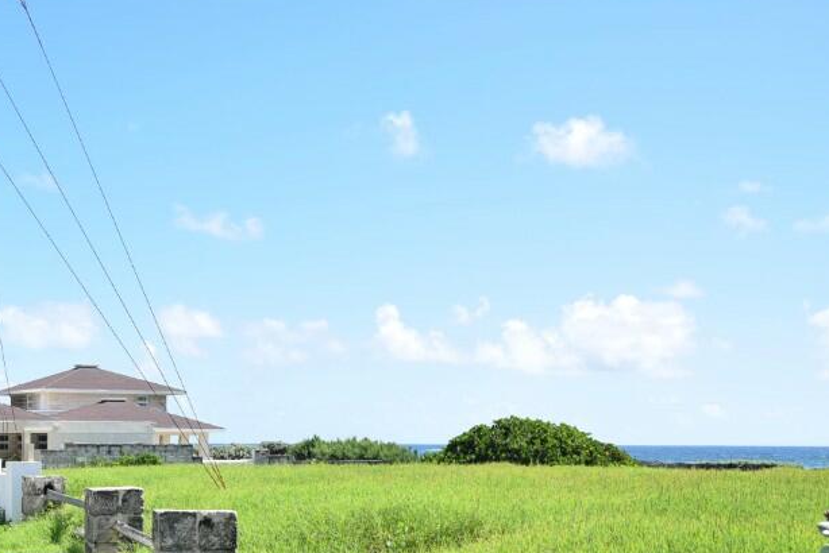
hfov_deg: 35.2
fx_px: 1267
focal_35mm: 55
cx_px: 177
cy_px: 442
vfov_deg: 24.3
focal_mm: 22
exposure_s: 1/320
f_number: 9
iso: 200
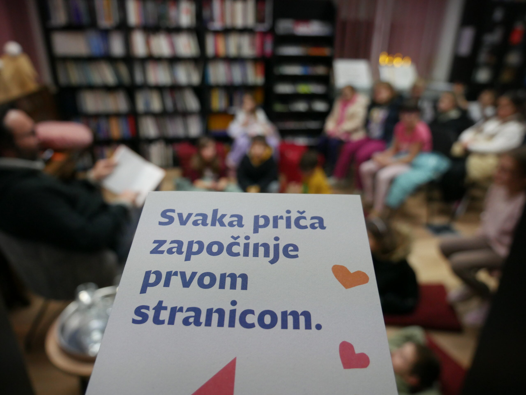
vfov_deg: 56.8
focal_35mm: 24
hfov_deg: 71.6
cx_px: 263
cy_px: 198
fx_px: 365
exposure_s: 1/125
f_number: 3.5
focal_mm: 12
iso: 1250
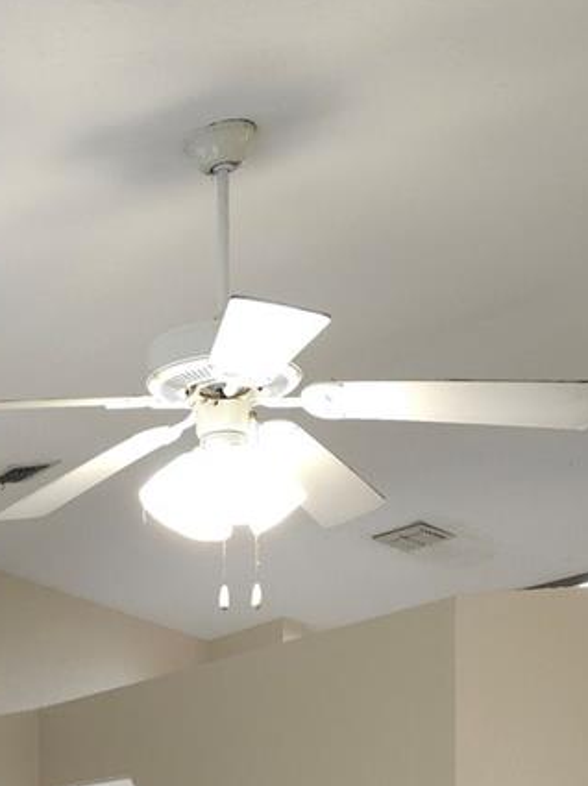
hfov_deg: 22.1
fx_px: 1474
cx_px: 68
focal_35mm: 65
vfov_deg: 26.2
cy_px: 969
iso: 200
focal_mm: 6.3
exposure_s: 1/60
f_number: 1.7
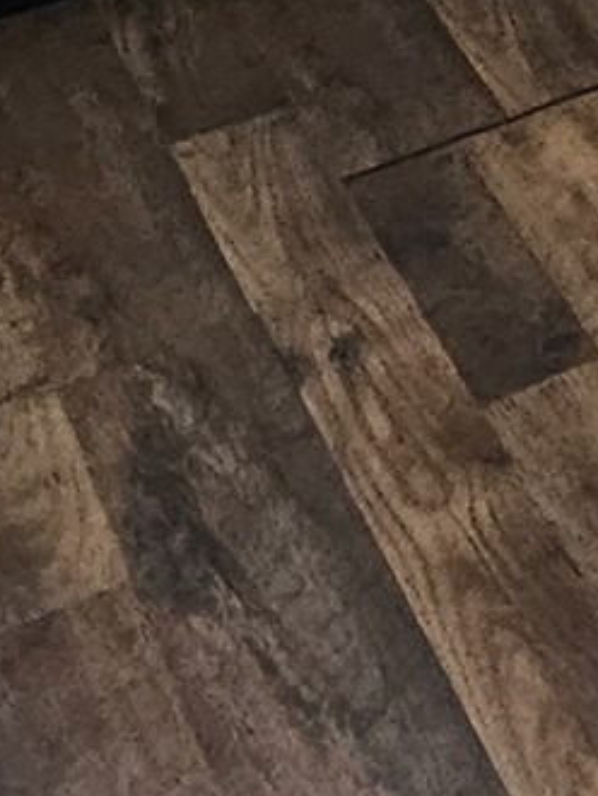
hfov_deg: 9.1
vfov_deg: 11.4
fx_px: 2783
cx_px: 1951
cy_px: -1438
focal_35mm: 121
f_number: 2.2
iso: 80
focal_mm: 2.2
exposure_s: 1/120
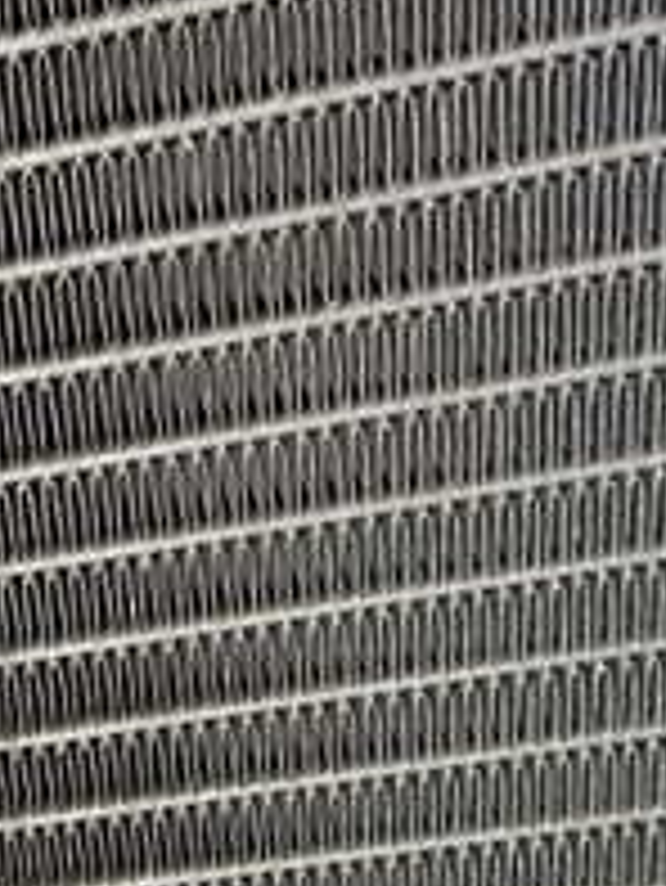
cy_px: 953
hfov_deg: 17.6
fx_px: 1948
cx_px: -310
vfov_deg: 24.1
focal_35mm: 76
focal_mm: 4.5
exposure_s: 1/160
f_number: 2.8
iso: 100
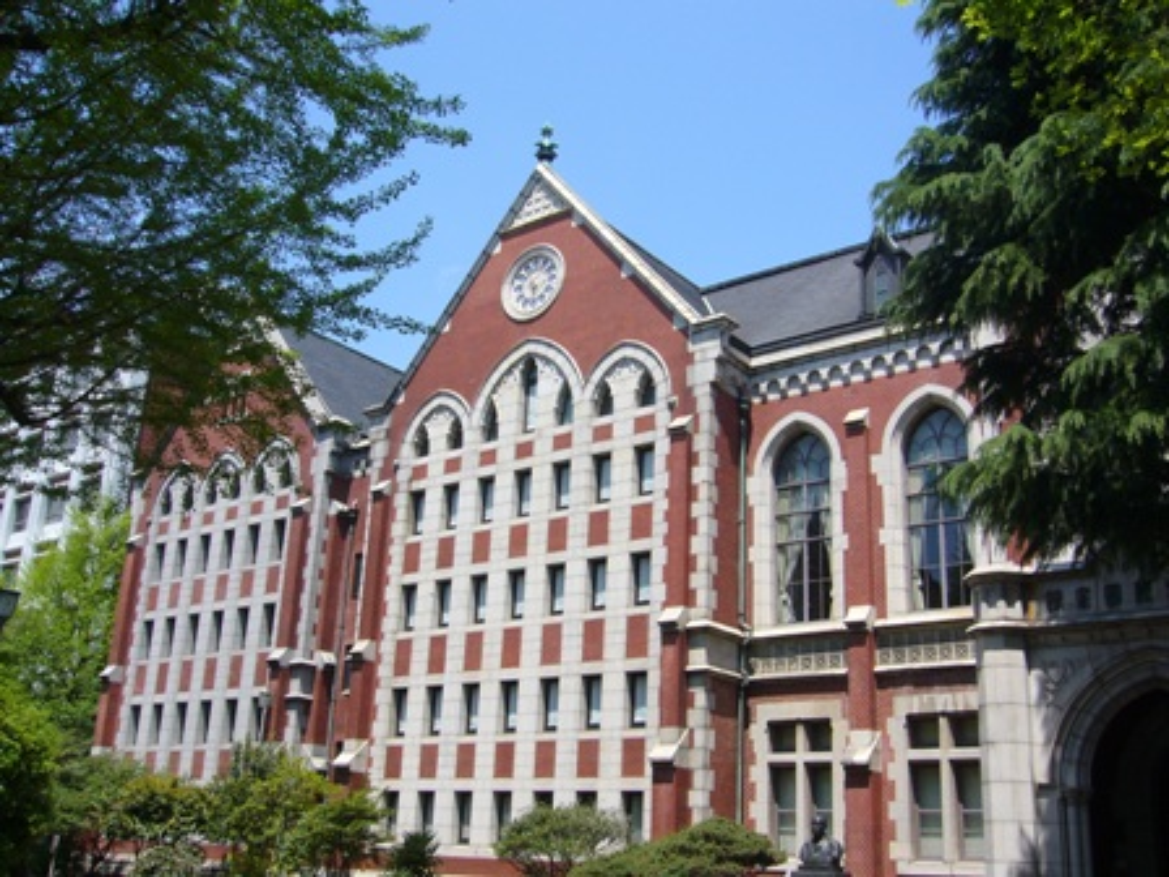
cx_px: 584
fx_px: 1182
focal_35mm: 35
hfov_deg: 52.6
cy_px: 438
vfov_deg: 40.7
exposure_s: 1/250
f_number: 5.6
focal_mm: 5.8
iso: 80
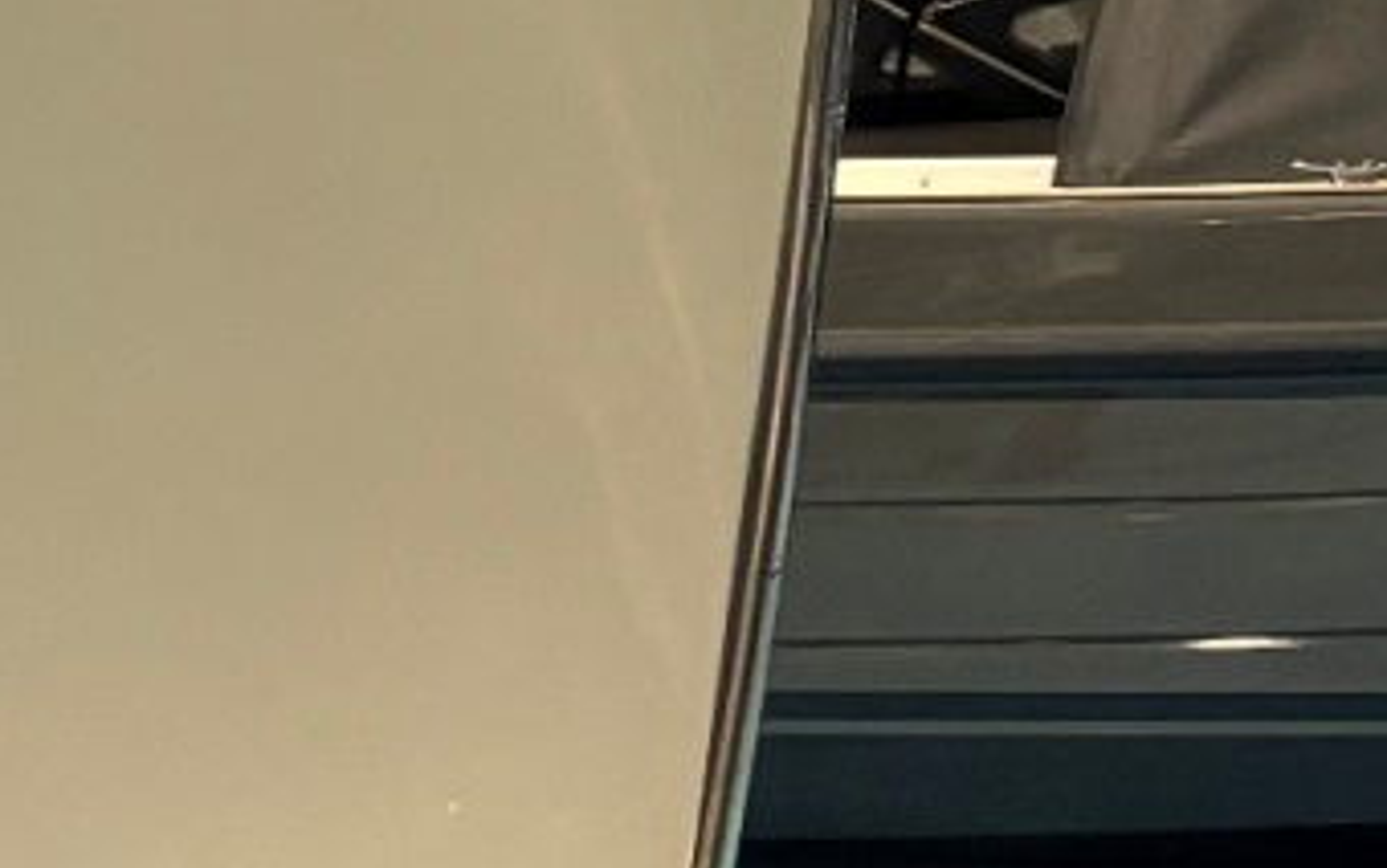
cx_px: -2023
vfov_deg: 8.9
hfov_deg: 11.5
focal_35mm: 148
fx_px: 5598
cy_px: 405
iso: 160
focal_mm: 5.96
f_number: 1.6
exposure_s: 1/50
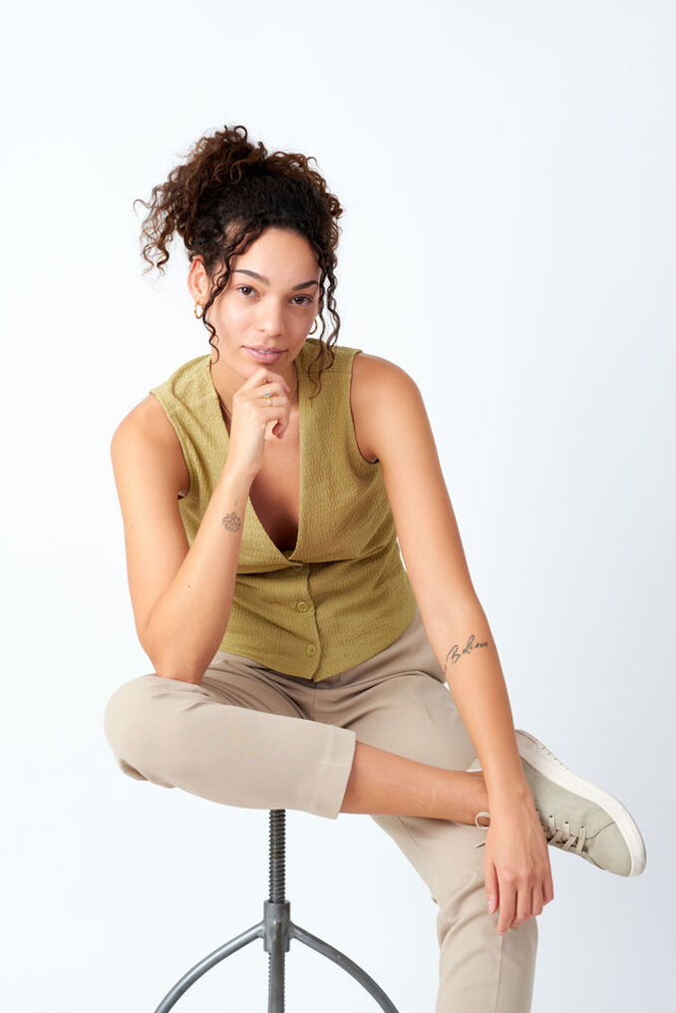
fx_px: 2364
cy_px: 506
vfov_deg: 24.2
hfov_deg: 16.3
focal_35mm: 84
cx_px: 338
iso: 160
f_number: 8
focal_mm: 56
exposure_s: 1/160
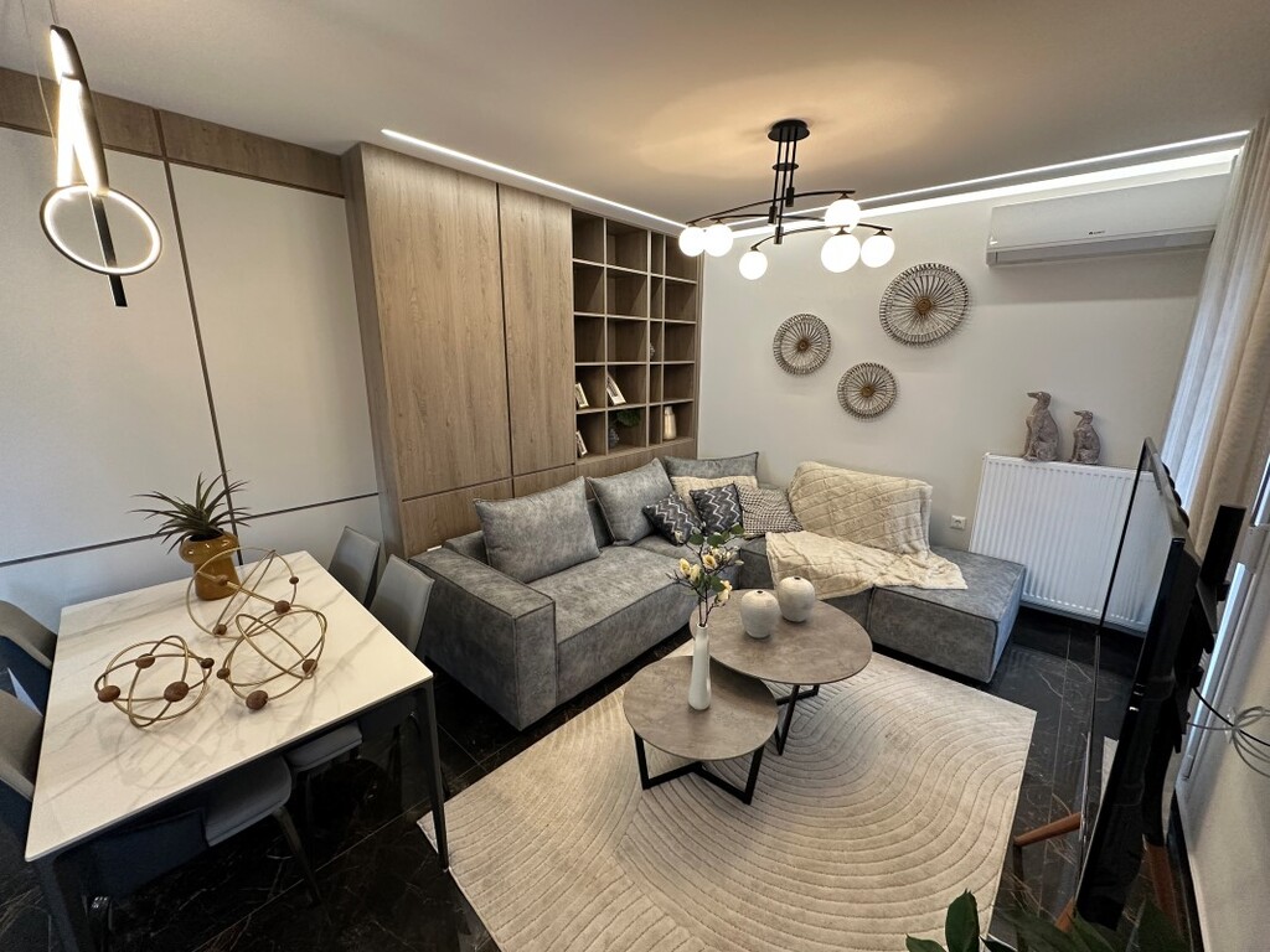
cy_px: 476
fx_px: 514
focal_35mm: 14
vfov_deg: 85.7
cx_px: 635
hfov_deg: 102.1
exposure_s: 1/100
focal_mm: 2.22
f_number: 2.2
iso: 250
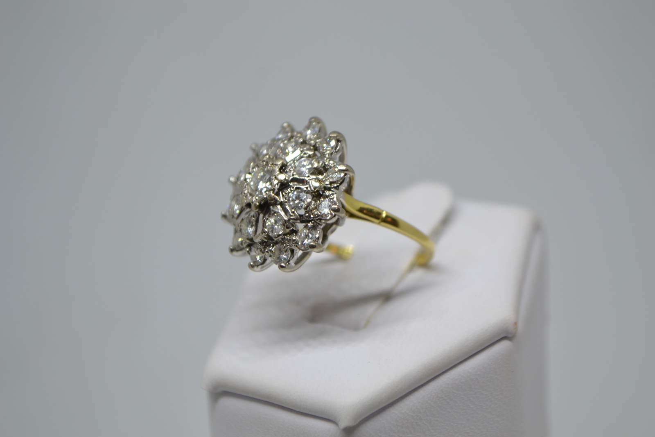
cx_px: 328
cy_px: 218
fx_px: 1501
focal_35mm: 82
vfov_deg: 16.6
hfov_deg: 24.6
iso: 400
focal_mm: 55
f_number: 6.3
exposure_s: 1/60
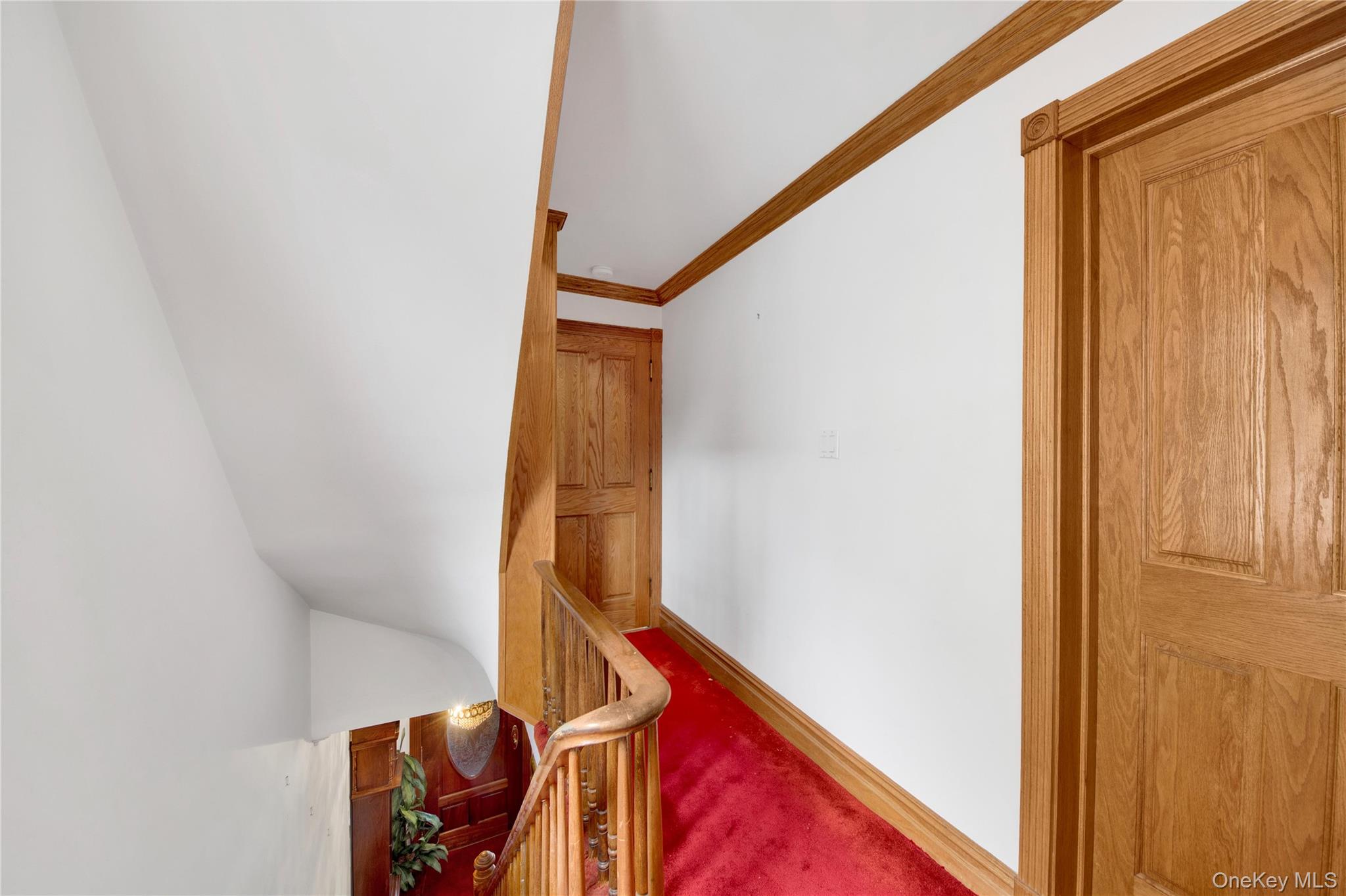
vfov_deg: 90.0
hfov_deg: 112.6
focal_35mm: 12
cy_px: 448
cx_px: 673
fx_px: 448
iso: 100
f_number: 8
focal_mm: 8
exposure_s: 1/3
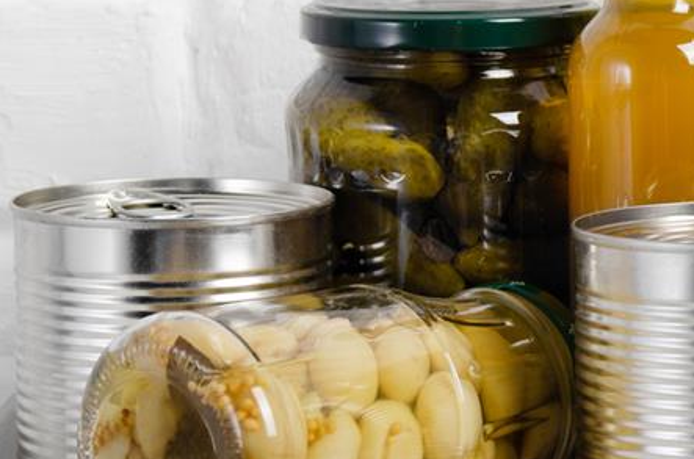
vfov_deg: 7.7
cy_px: 100
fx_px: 3384
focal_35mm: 176
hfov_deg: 11.5
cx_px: 782
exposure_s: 1/250
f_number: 8
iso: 100
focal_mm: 52
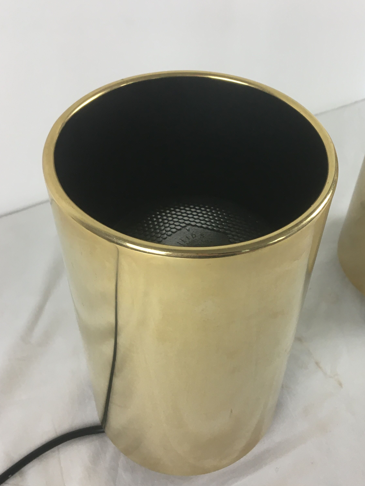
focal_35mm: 39
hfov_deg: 36.6
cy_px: 230
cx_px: 231
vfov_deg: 47.8
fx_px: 548
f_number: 2.2
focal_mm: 4.15
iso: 32
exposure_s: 1/33
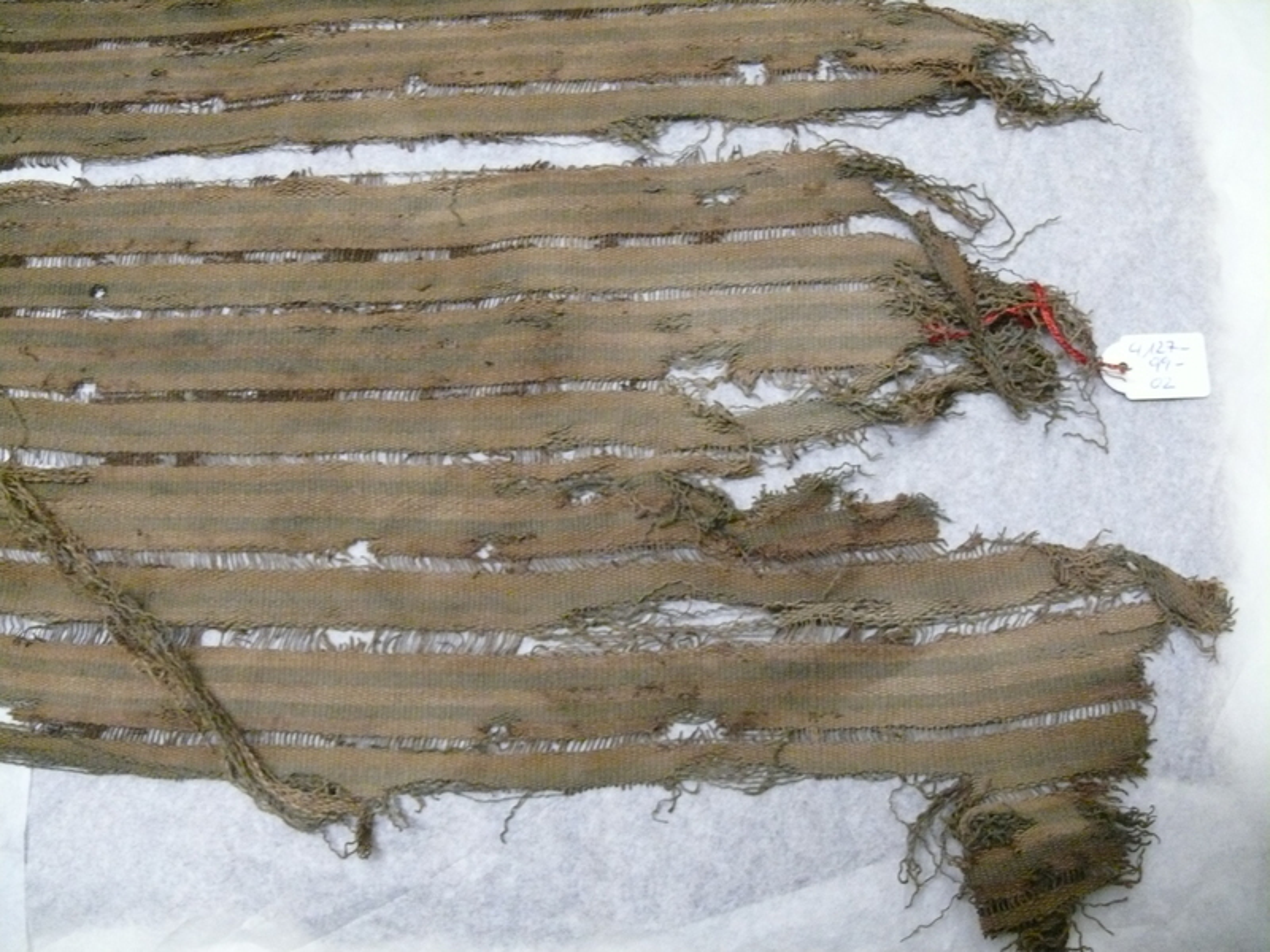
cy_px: 476
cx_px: 635
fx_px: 1284
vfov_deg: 40.7
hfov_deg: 52.6
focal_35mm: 35
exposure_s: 1/20
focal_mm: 7.4
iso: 800
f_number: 2.8
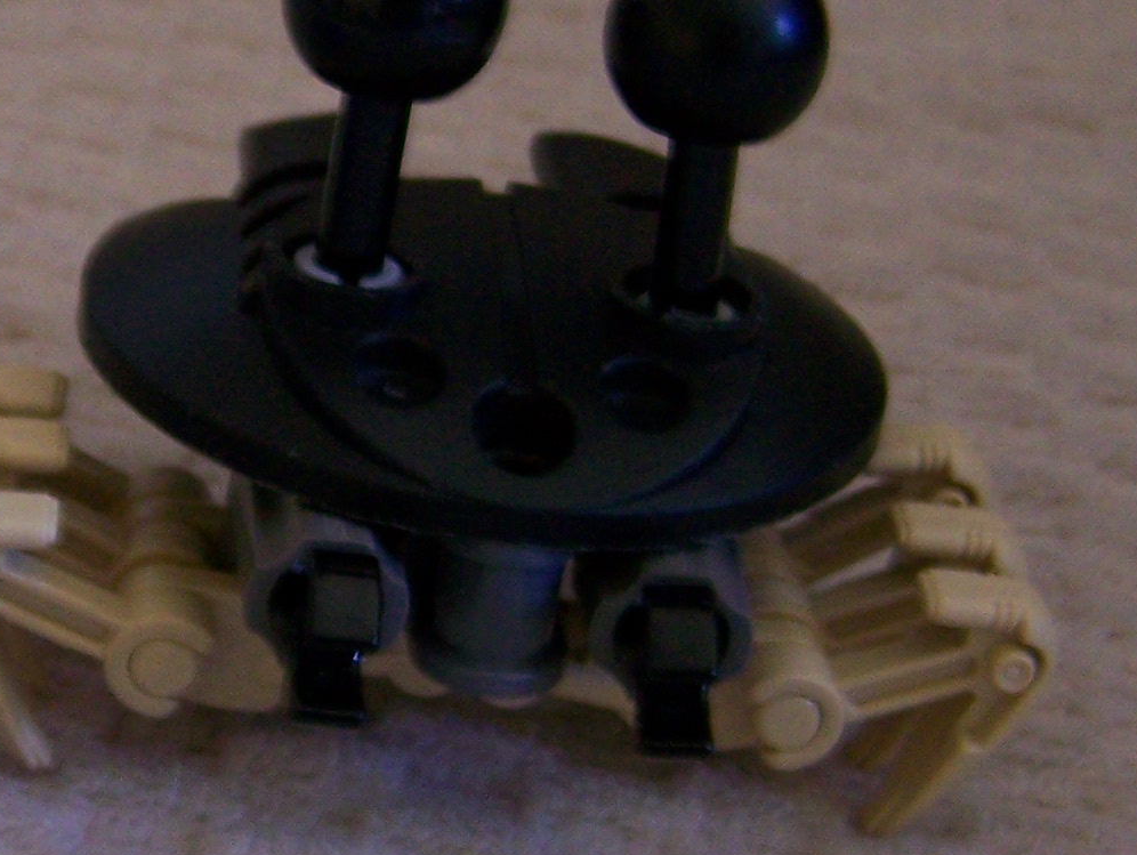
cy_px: 457
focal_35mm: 108
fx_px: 3551
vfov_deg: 13.7
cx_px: 13
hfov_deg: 17.8
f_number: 2.8
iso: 160
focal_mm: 6.3
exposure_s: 1/8
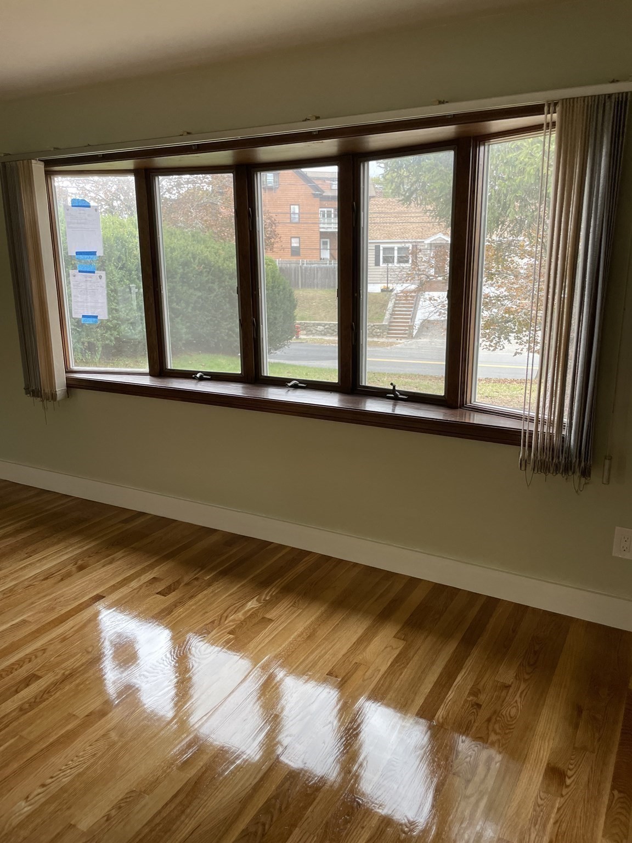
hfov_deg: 53.1
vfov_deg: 67.3
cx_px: 316
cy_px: 422
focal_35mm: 26
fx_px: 633
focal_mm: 4.2
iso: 125
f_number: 1.6
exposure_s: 1/120
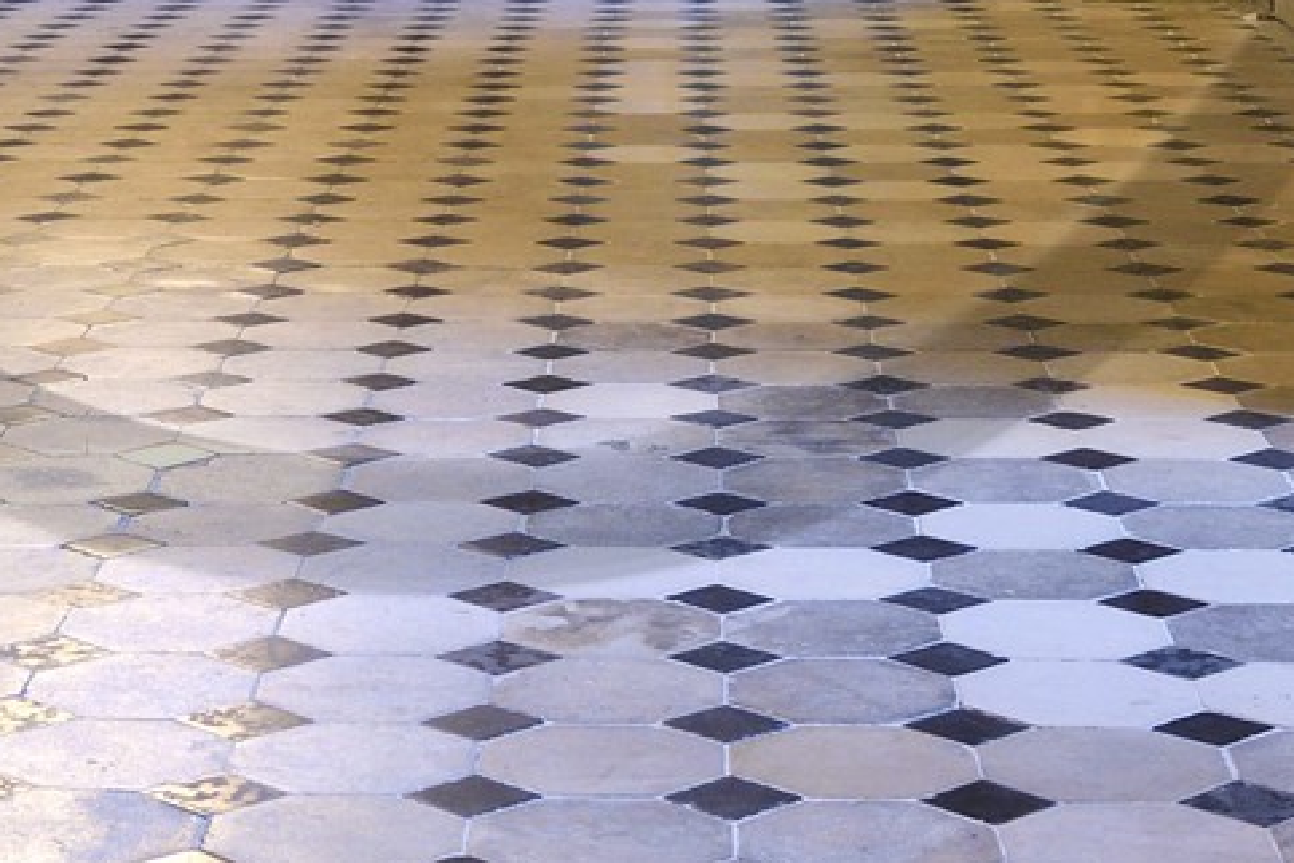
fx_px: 3810
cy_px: -525
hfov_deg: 19.2
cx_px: 418
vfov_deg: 12.2
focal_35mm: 106
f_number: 7.1
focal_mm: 32
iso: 800
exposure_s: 1/13
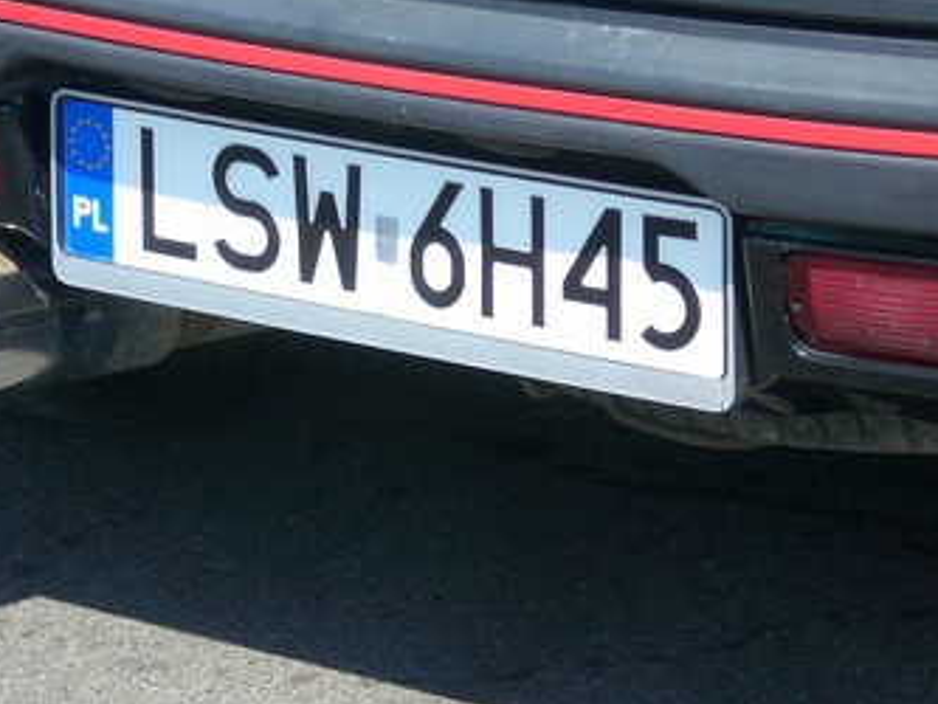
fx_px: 5936
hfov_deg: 9.0
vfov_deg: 6.8
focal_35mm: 219
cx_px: 383
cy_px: 194
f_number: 5.9
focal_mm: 18.9
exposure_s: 1/320
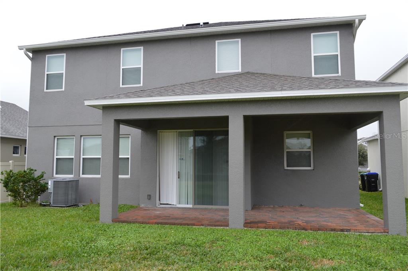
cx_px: 204
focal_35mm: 27
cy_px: 136
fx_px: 306
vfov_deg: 47.8
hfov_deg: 67.4
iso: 280
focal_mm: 18
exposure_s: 1/125
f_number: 5.6
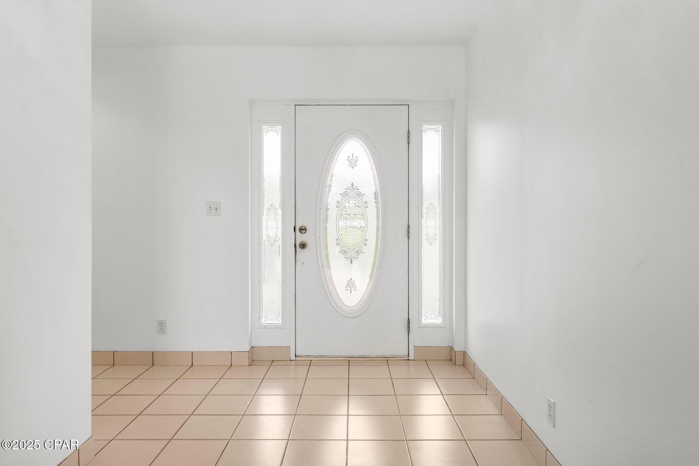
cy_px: 233
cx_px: 350
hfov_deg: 73.7
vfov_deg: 53.1
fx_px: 466
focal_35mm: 24
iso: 400
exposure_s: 1/10
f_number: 8
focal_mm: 24
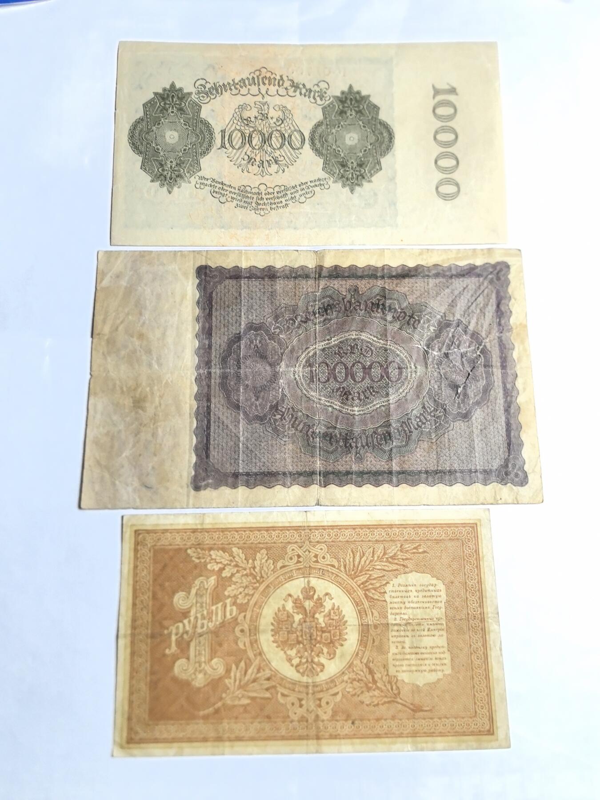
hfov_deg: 51.4
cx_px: 300
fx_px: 624
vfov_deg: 65.3
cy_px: 400
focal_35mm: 27
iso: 640
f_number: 2
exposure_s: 1/40
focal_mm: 5.75
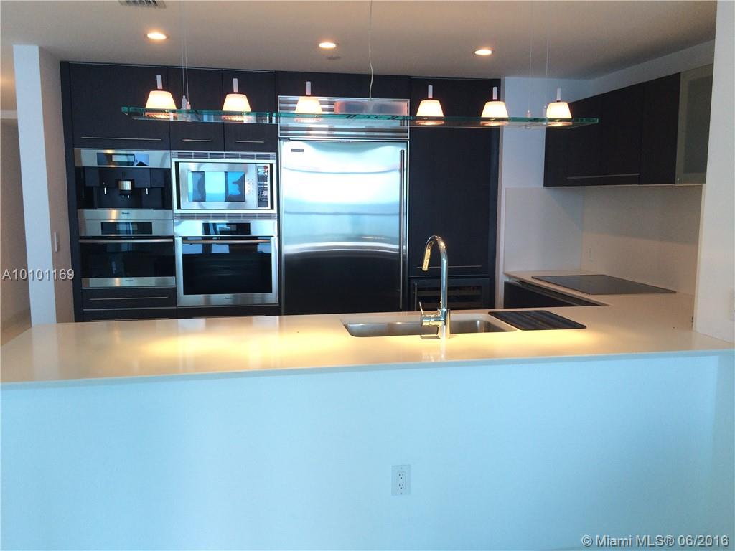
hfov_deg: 61.7
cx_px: 368
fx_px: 616
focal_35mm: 29
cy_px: 276
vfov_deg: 48.2
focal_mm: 4.15
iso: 50
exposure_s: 1/60
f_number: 2.2
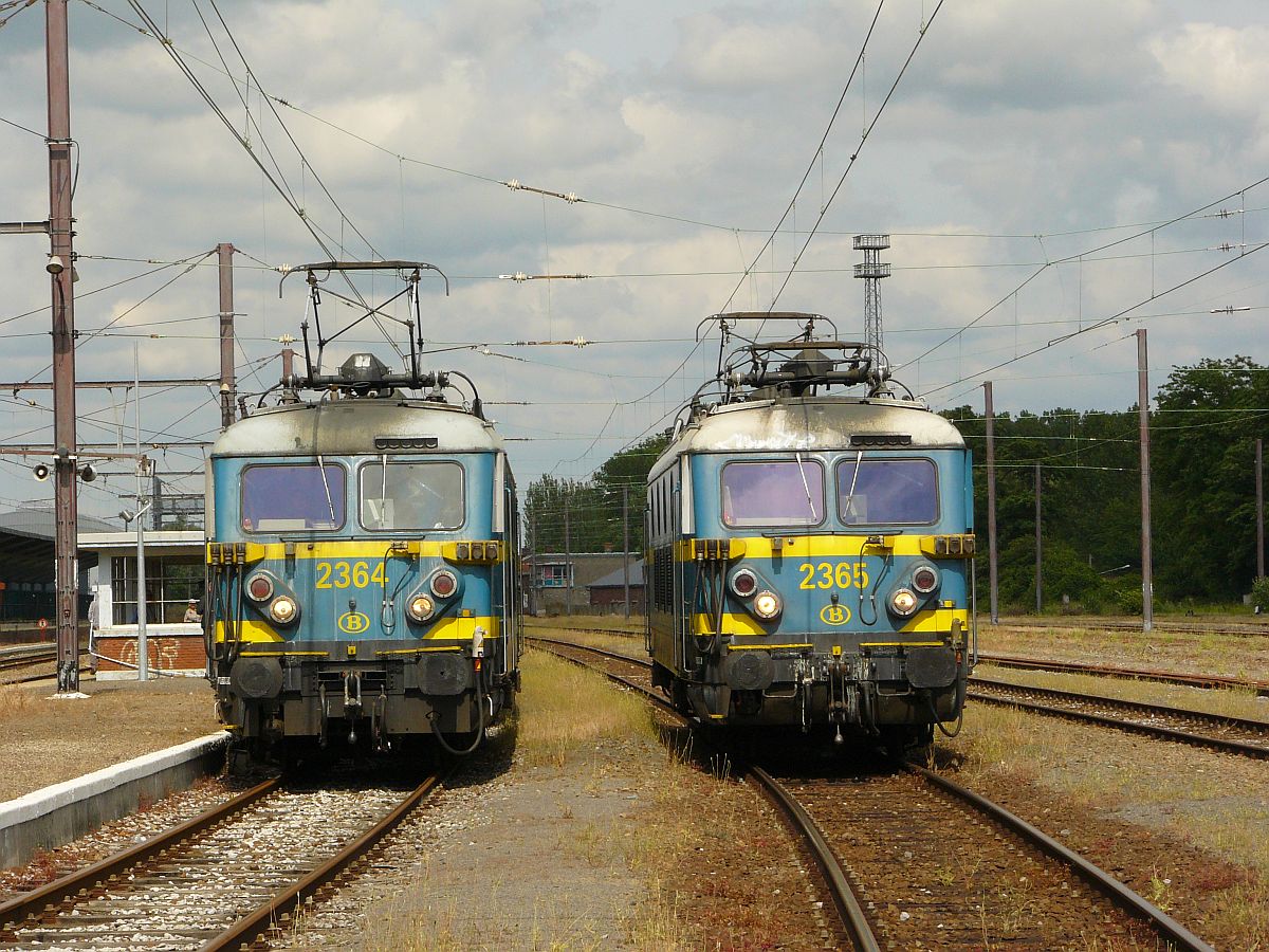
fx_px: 4766
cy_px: 476
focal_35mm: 130
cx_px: 634
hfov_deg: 15.2
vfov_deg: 11.4
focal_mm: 21.6
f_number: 7.1
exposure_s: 1/400
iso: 100
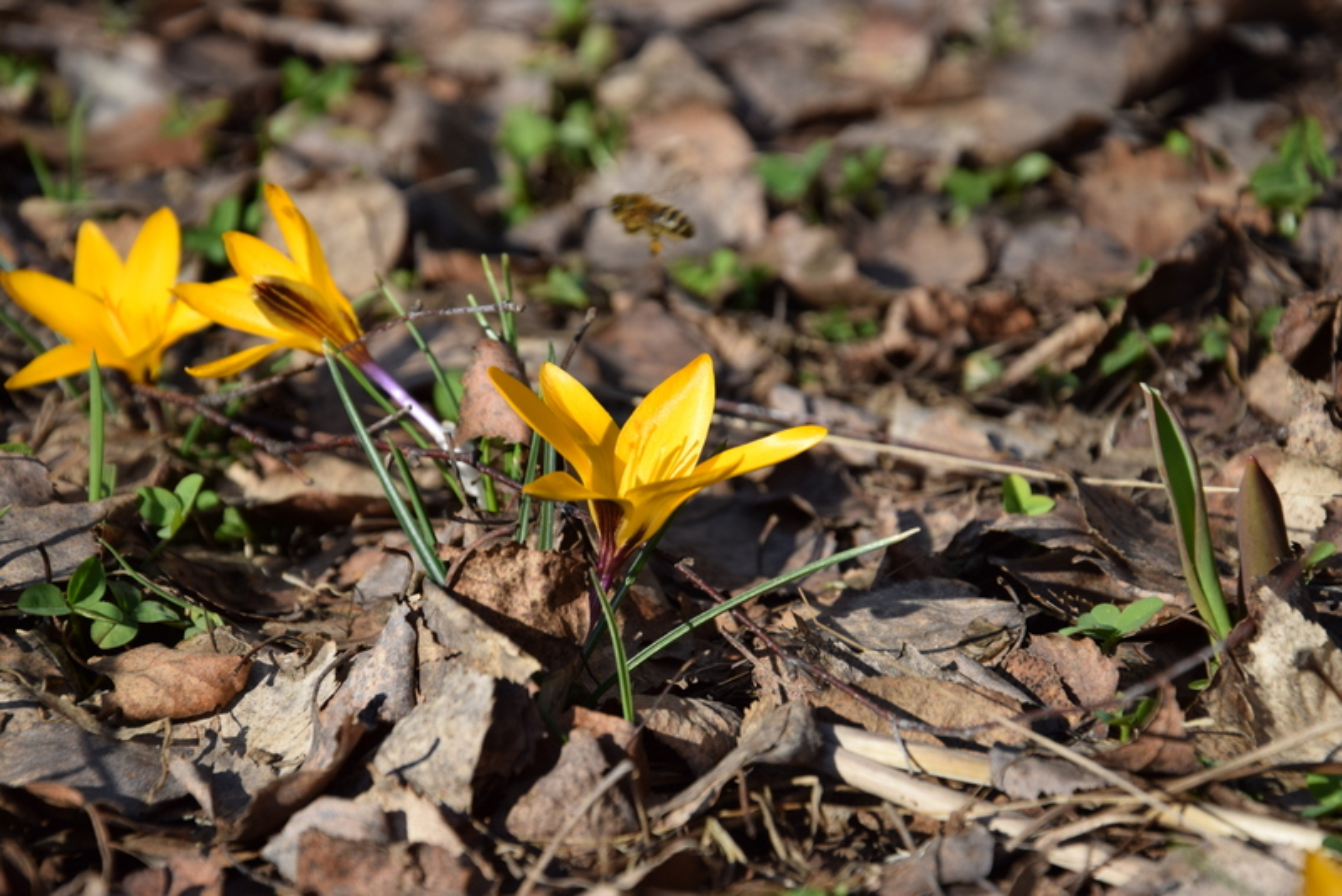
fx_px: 5873
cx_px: 671
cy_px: 448
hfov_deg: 13.0
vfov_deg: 8.7
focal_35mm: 158
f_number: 8
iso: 220
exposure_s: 1/250
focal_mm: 105
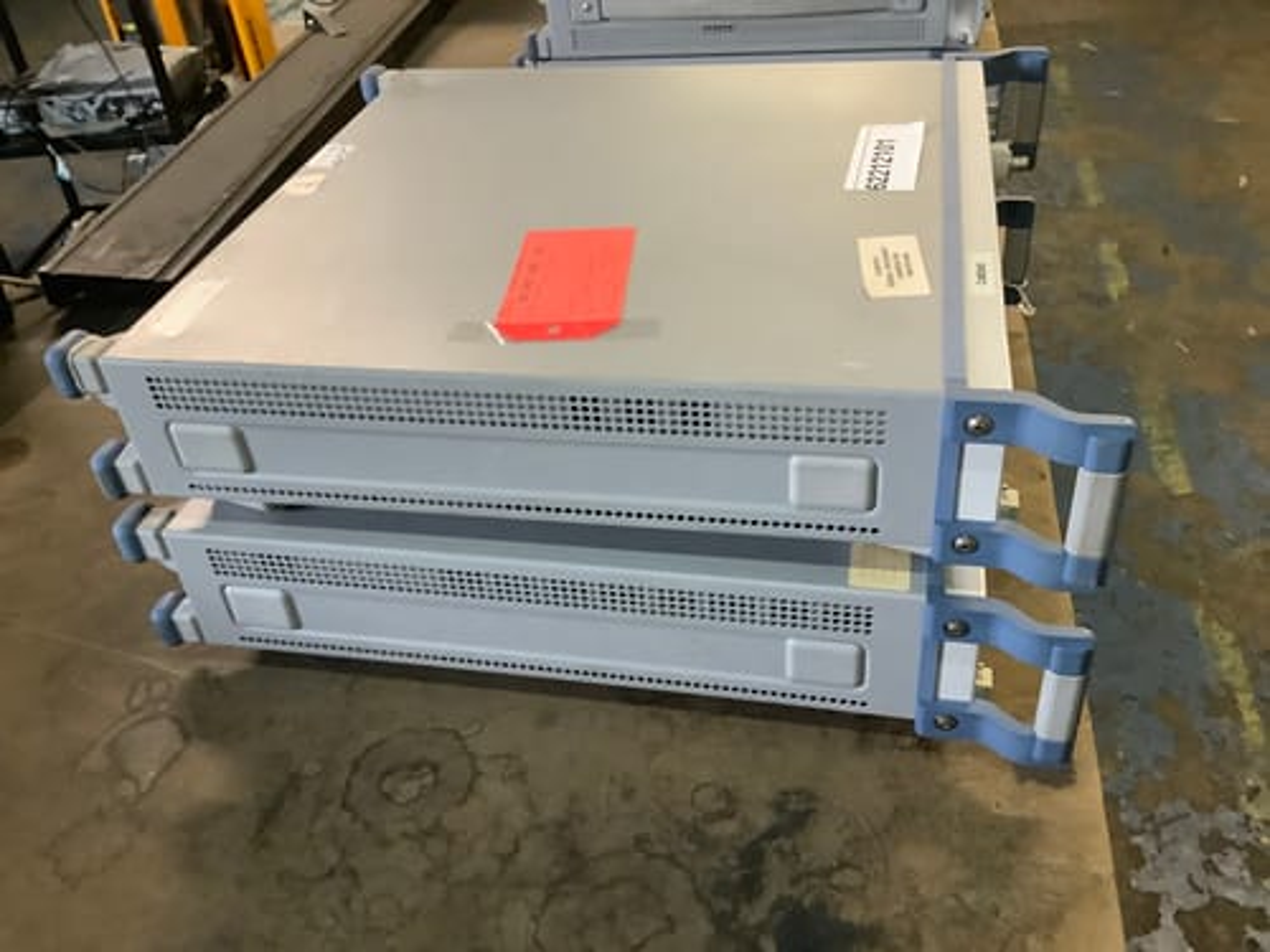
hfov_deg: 58.4
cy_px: 476
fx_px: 1137
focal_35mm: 31
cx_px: 635
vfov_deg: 45.4
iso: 320
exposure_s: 1/50
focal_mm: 3.3
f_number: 2.4
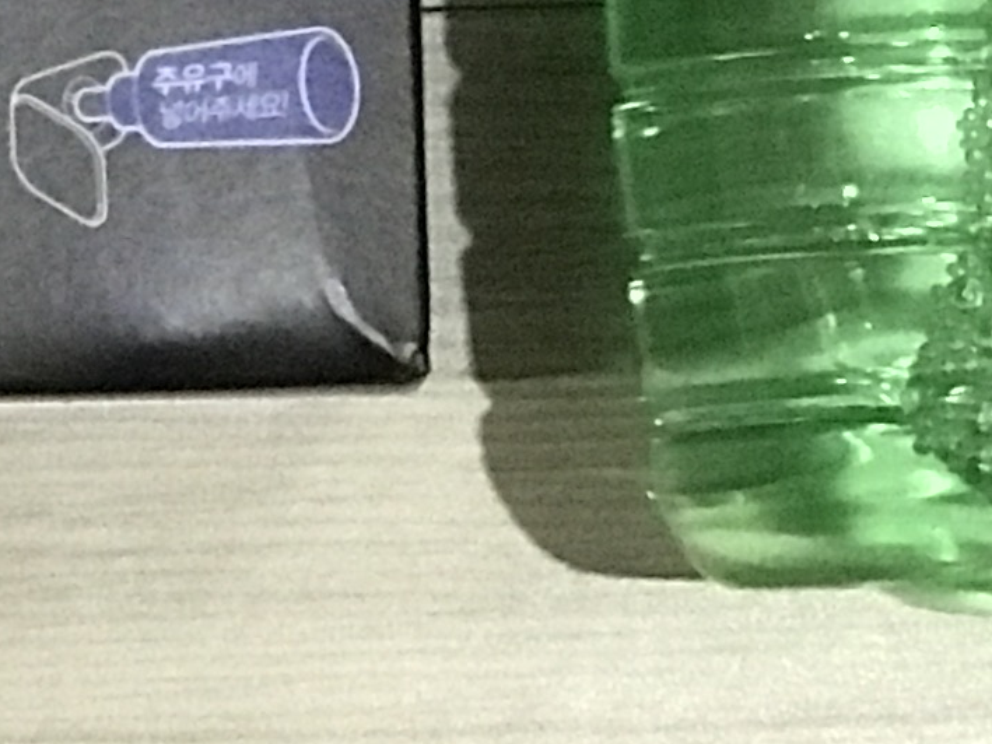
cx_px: -999
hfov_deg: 6.0
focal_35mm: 324
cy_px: -705
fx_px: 9287
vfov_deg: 4.5
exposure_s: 1/60
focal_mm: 6.6
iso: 1000
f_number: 2.8
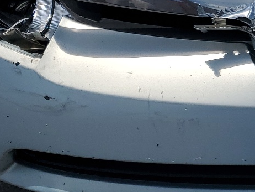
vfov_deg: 16.2
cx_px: 290
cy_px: 12
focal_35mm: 90
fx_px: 663
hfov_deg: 20.6
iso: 51
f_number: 1.5
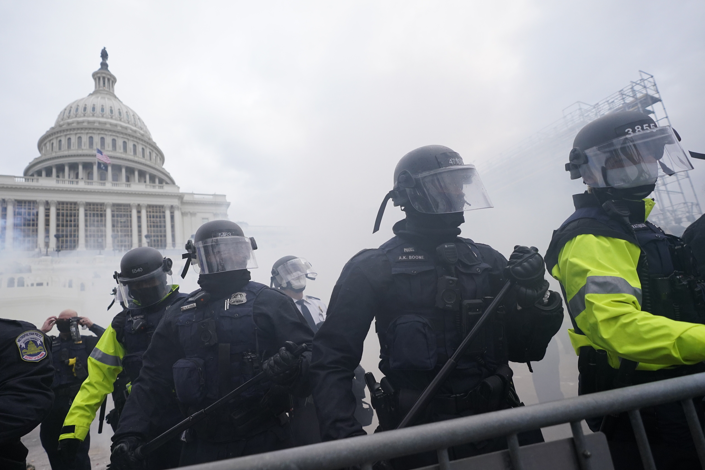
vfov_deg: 64.4
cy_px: 262
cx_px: 326
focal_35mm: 19
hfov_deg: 86.8
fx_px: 372
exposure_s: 1/10000
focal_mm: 16
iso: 1600
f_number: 2.8
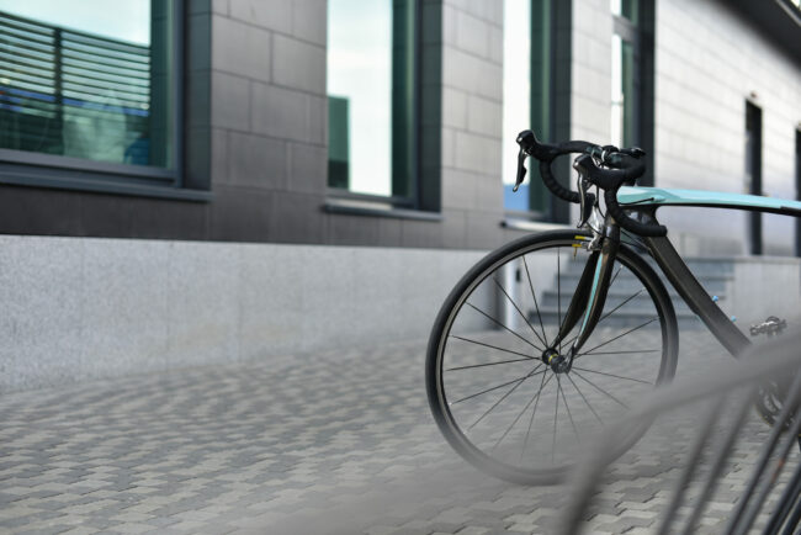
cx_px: 400
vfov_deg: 27.0
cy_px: 268
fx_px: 1113
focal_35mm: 50
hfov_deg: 39.6
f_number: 2.5
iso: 125
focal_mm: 50
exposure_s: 1/125
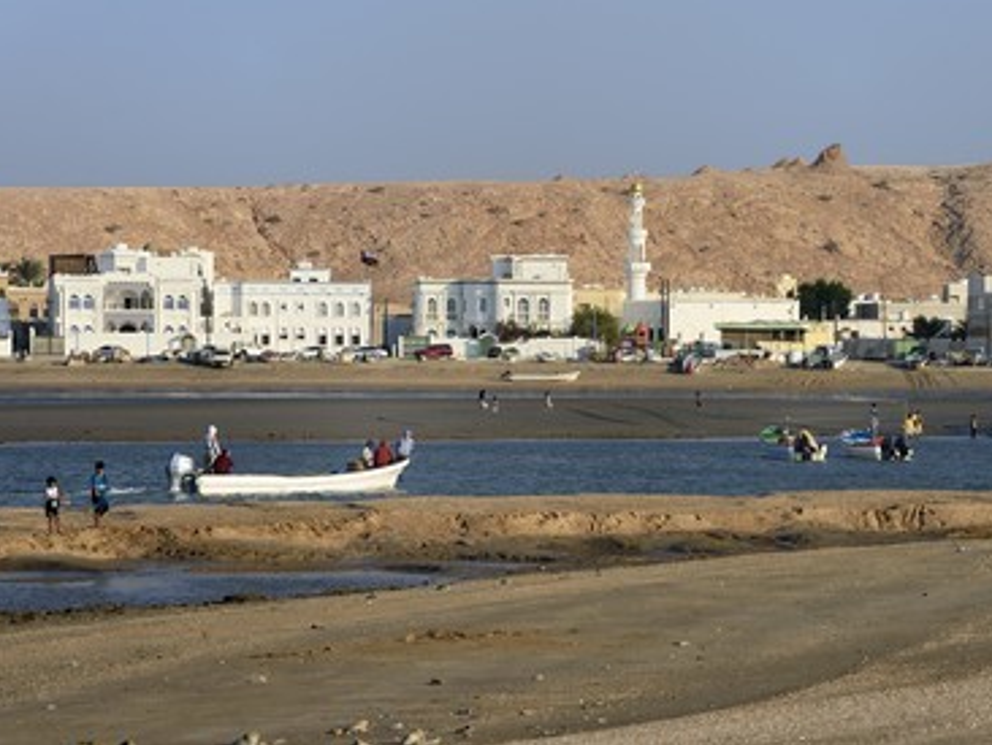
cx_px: 543
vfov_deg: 10.0
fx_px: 4273
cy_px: 371
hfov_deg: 13.2
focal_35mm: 149
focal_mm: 135
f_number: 11
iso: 200
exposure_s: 1/250
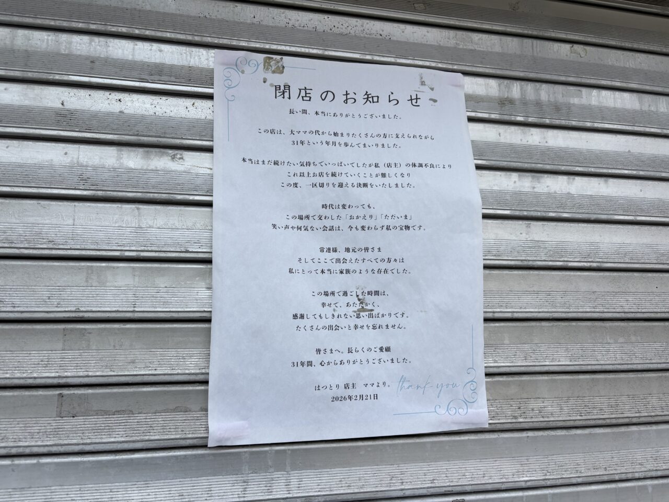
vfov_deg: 53.1
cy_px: 251
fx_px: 502
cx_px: 334
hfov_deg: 67.3
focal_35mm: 26
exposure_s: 1/1484
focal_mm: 5.96
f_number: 1.6
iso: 50
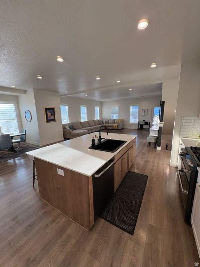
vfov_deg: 102.1
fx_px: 108
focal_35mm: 14
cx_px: 100
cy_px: 134
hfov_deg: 85.7
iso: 50
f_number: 2.2
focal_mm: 2.22
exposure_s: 1/120
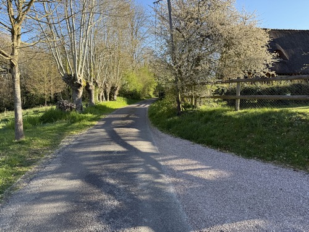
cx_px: 154
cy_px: 116
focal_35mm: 24
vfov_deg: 56.8
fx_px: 214
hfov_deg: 71.6
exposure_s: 1/840
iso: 80
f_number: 1.78
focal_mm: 6.76
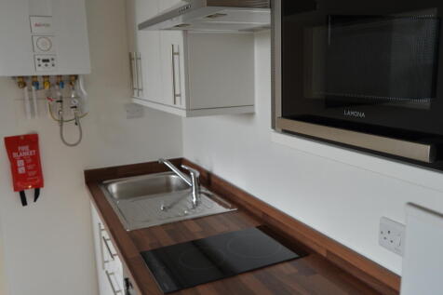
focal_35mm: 27
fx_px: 332
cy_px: 148
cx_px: 222
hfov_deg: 67.4
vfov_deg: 47.9
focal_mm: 18
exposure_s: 1/125
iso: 220
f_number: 5.6
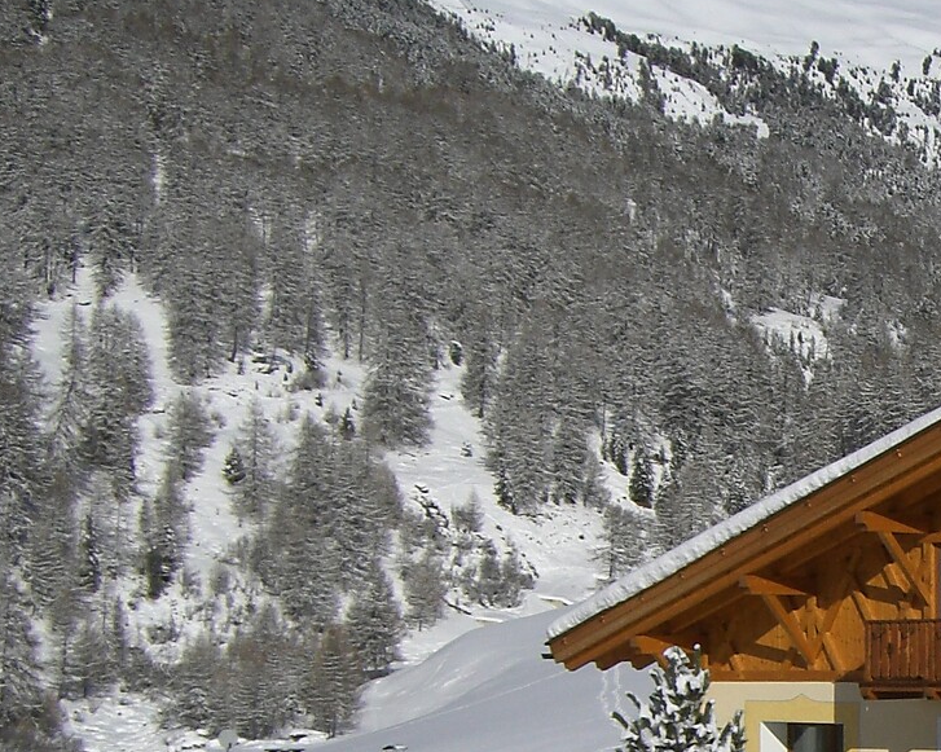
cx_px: 1091
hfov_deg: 18.6
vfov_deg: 15.5
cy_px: 672
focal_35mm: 98
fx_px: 2728
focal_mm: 6.2
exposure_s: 1/2000
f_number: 4.3
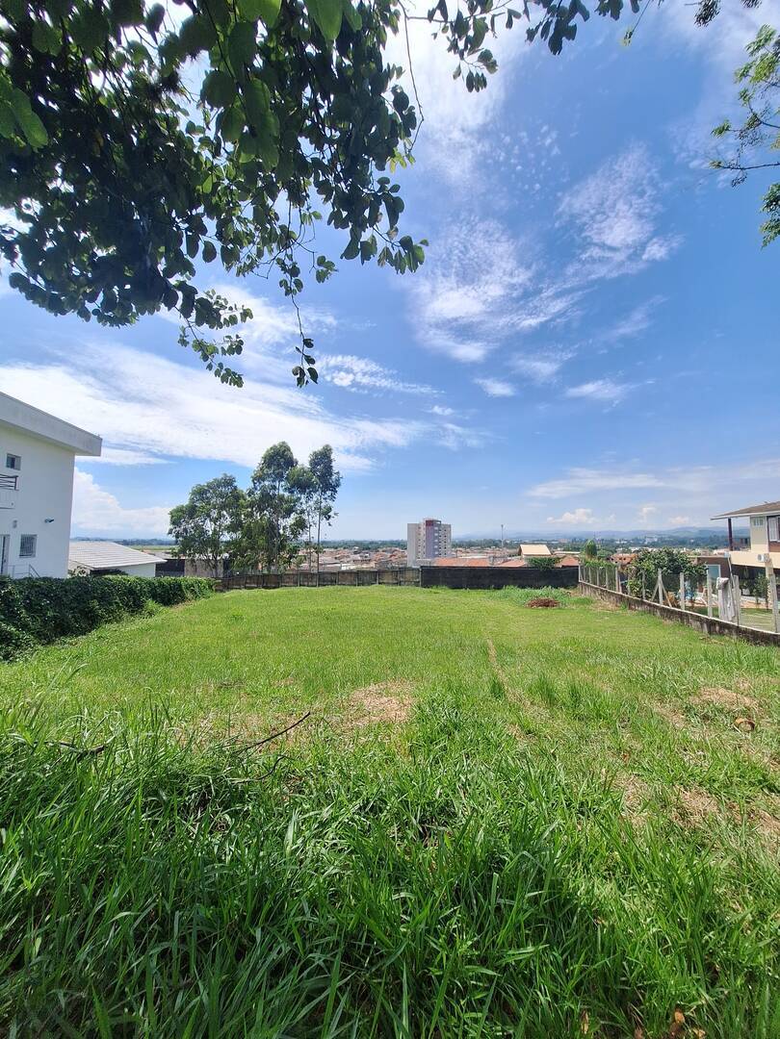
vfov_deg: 106.2
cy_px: 520
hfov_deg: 89.9
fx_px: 391
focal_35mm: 13
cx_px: 390
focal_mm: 1.74
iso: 40
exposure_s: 1/2331
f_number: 2.2
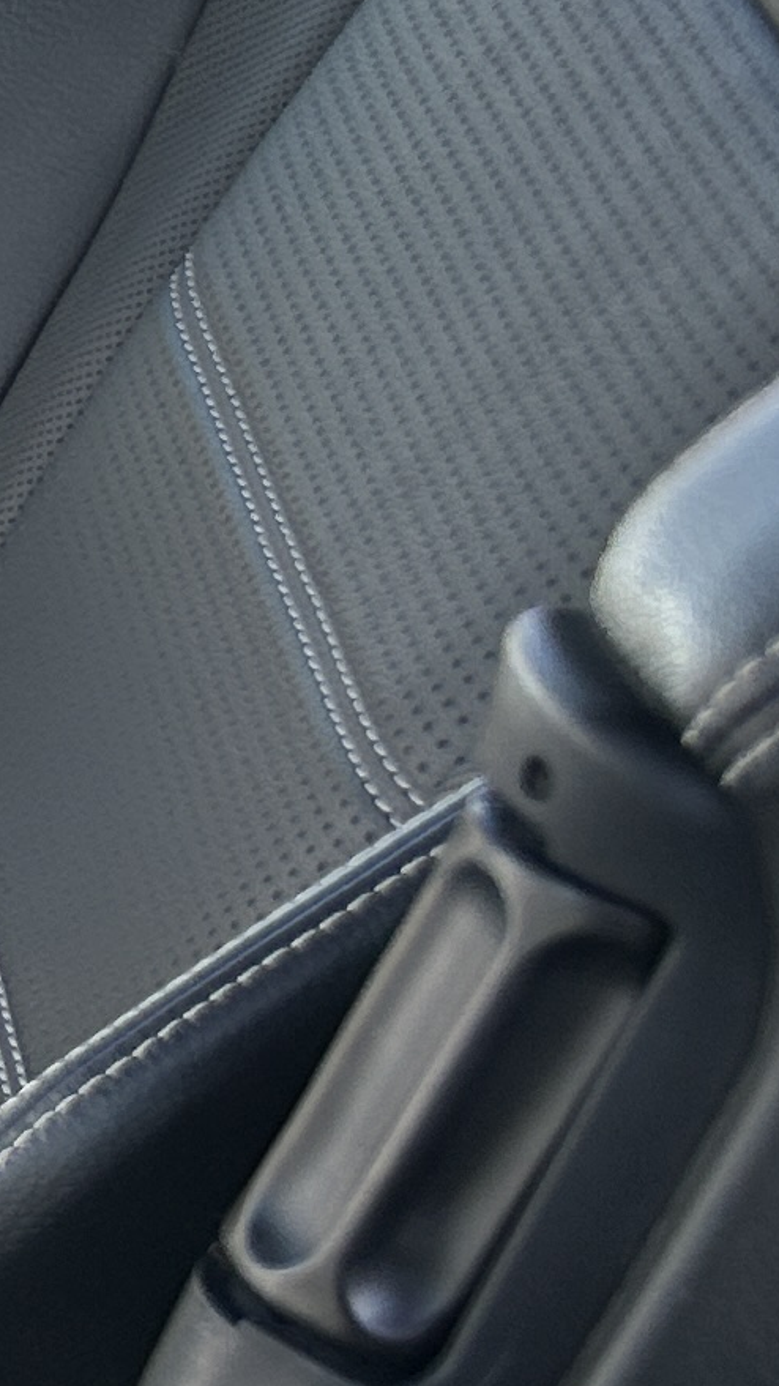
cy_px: 812
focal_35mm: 130
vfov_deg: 16.5
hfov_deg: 7.3
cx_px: -2152
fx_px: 4777
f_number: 1.5
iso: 50
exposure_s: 1/511
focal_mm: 5.7
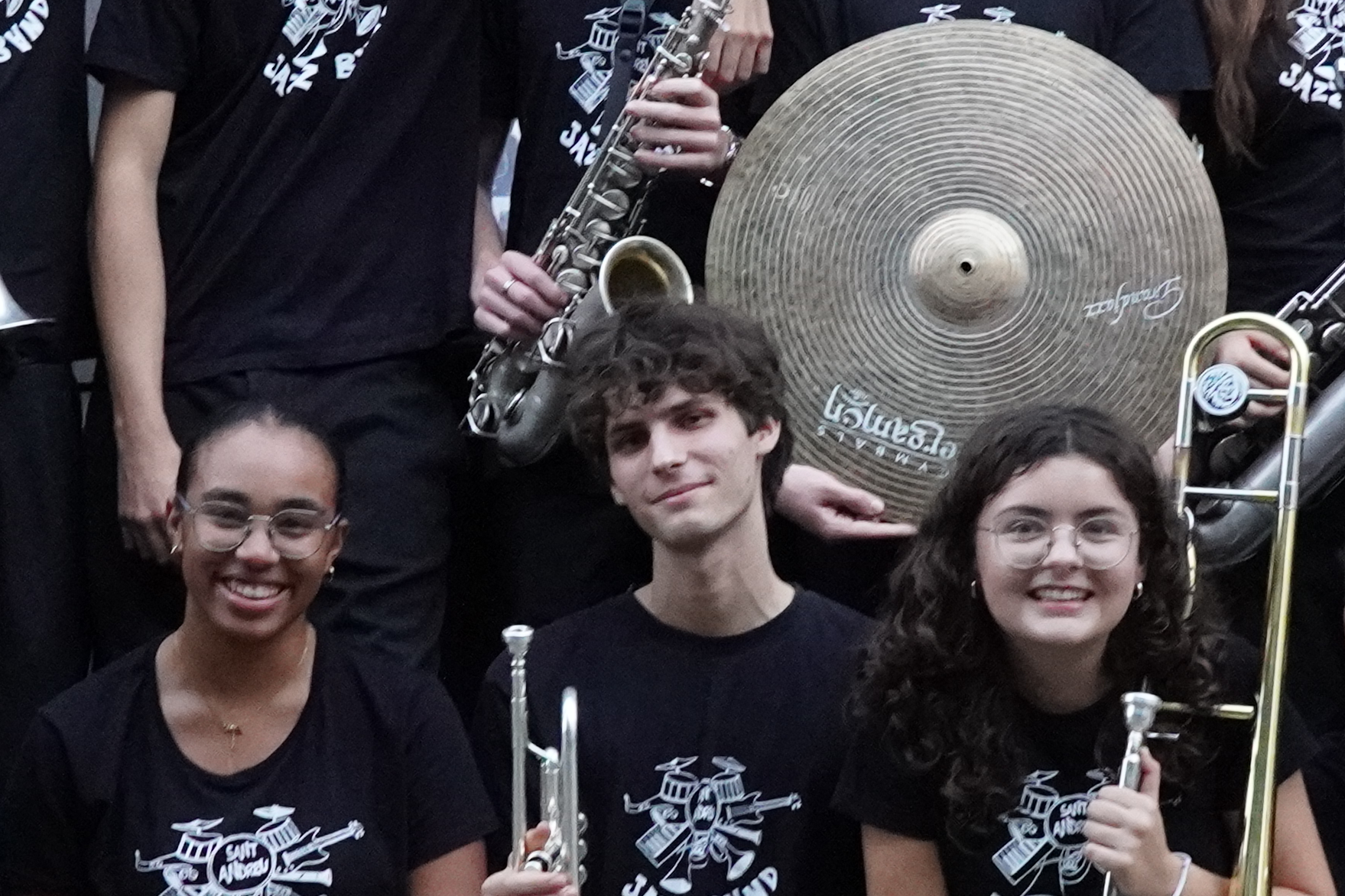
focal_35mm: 118
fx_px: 4397
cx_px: 797
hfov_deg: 17.4
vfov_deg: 11.6
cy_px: 326
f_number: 5.6
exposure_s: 1/60
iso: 4000
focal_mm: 23
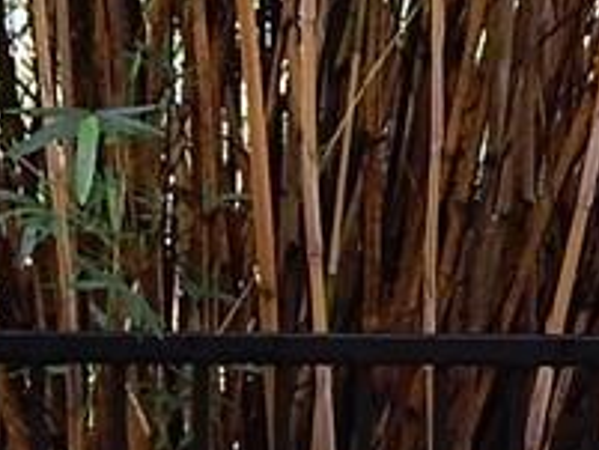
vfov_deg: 8.1
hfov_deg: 10.7
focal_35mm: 183
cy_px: 322
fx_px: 3169
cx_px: 629
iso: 125
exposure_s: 1/100
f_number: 3
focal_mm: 4
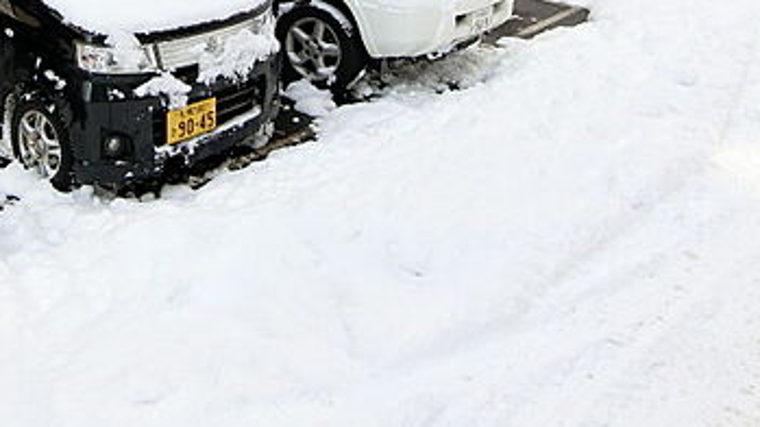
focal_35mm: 38
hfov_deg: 50.6
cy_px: -52
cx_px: 189
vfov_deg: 28.1
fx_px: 765
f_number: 2.7
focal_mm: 4.06
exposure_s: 1/1000
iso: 125
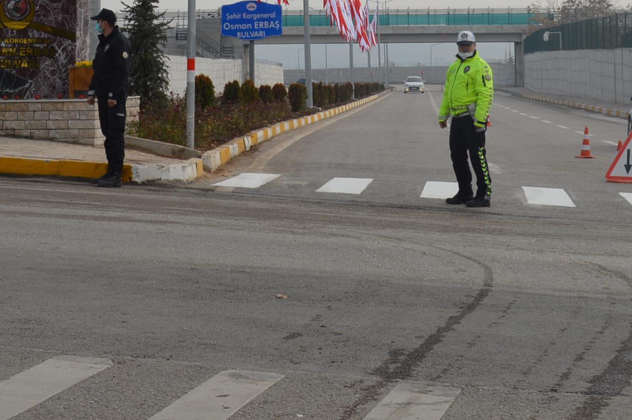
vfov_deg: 13.4
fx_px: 1754
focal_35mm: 100
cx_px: 356
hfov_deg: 20.4
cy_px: -52
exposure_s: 1/250
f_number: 8
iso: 100
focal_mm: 28
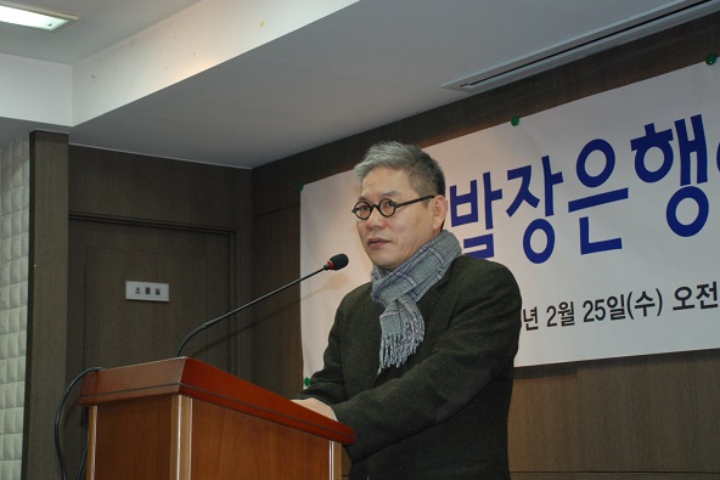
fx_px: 1460
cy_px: 240
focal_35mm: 73
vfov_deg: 18.7
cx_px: 364
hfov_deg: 27.7
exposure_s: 1/60
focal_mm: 48
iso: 800
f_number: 4.8
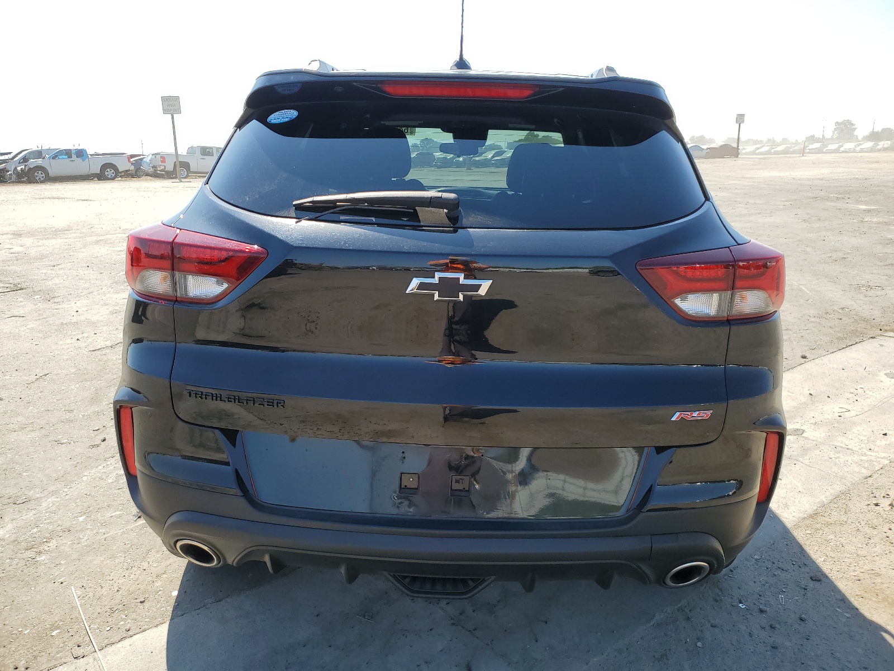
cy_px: 336
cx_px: 447
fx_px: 671
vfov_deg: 53.1
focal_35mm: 26
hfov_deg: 67.3
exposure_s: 1/1429
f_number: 1.5
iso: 50
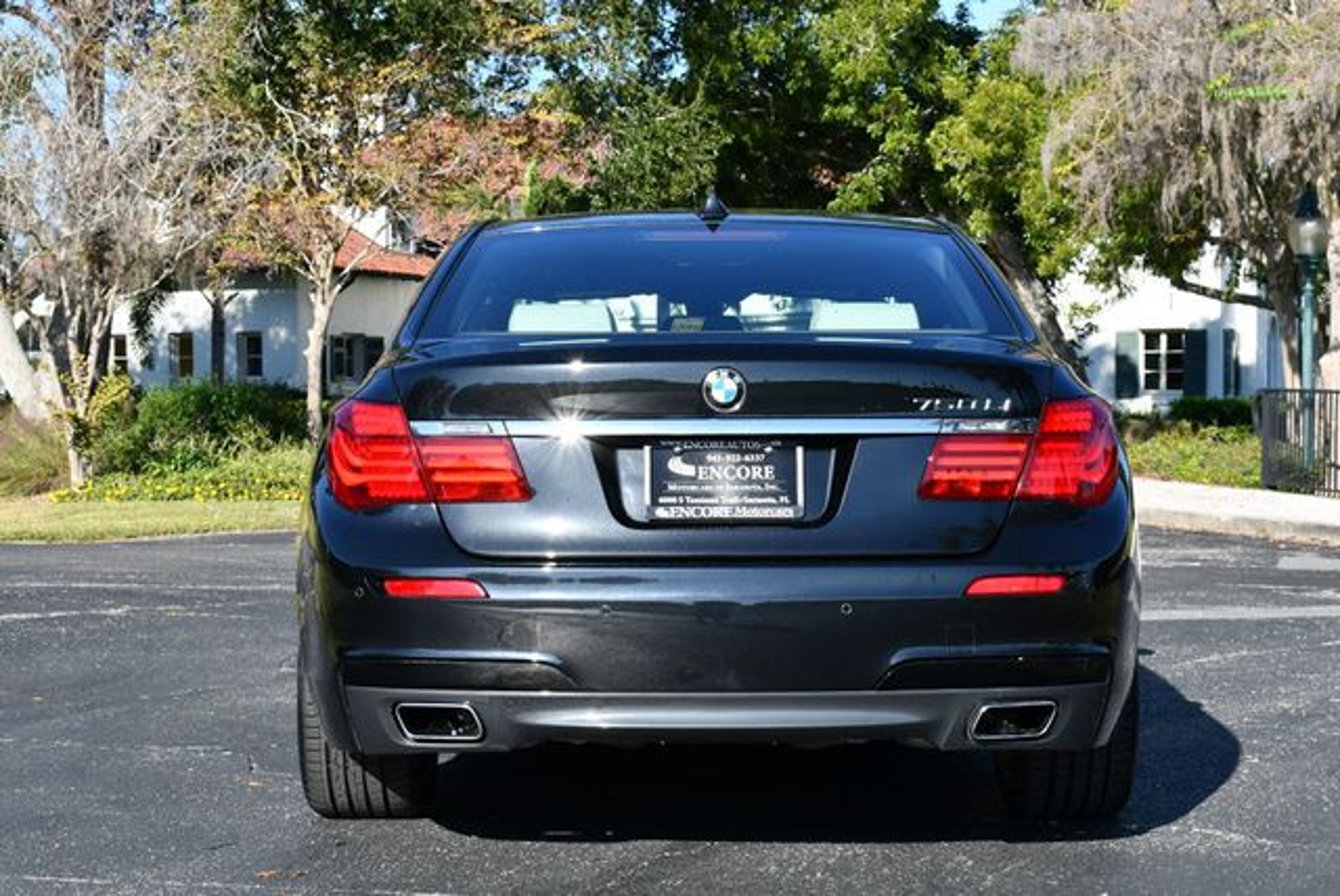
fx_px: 2608
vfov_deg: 19.5
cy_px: 448
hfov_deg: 28.8
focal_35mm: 70
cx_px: 670
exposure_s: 1/250
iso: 140
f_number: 8
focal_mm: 35
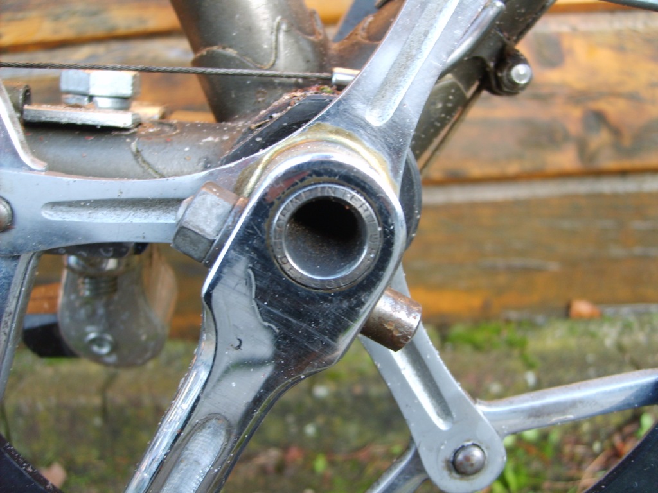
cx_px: 329
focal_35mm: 35
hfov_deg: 52.6
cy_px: 246
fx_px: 665
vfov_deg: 40.7
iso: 50
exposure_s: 1/45
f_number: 2.8
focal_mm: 5.8
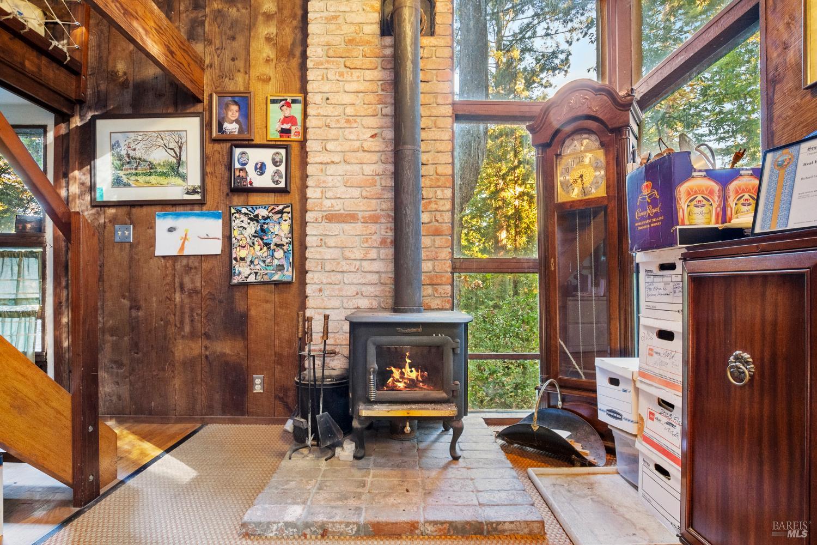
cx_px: 408
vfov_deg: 70.4
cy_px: 272
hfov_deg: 93.3
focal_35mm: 17
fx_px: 386
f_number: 8
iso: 400
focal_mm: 11.5
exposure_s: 1
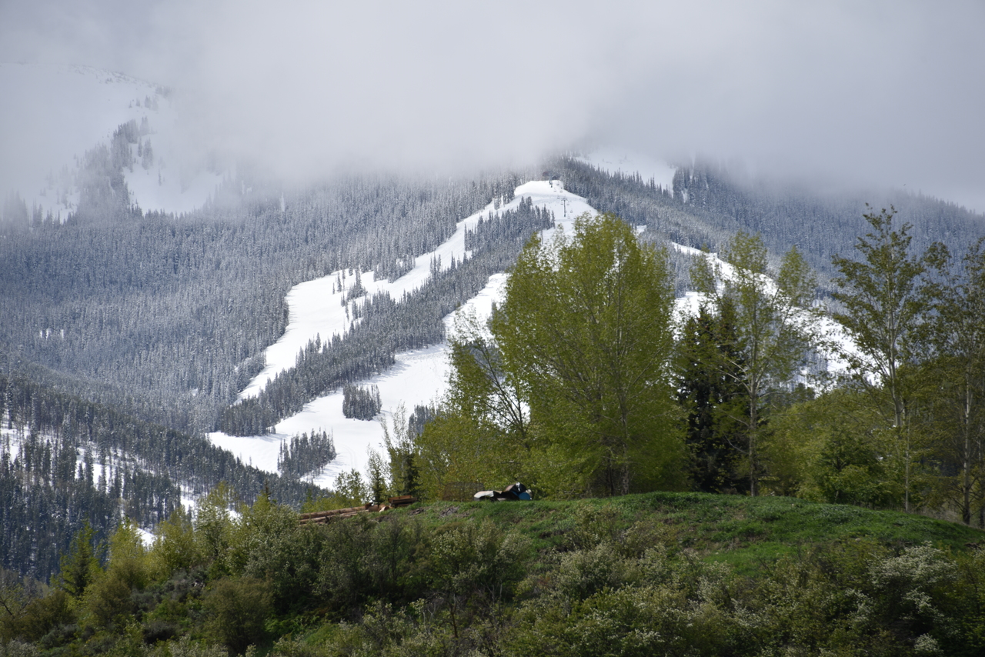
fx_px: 8210
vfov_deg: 4.6
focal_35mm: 300
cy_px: 328
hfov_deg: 6.9
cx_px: 492
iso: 100
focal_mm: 300
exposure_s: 1/640
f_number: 9
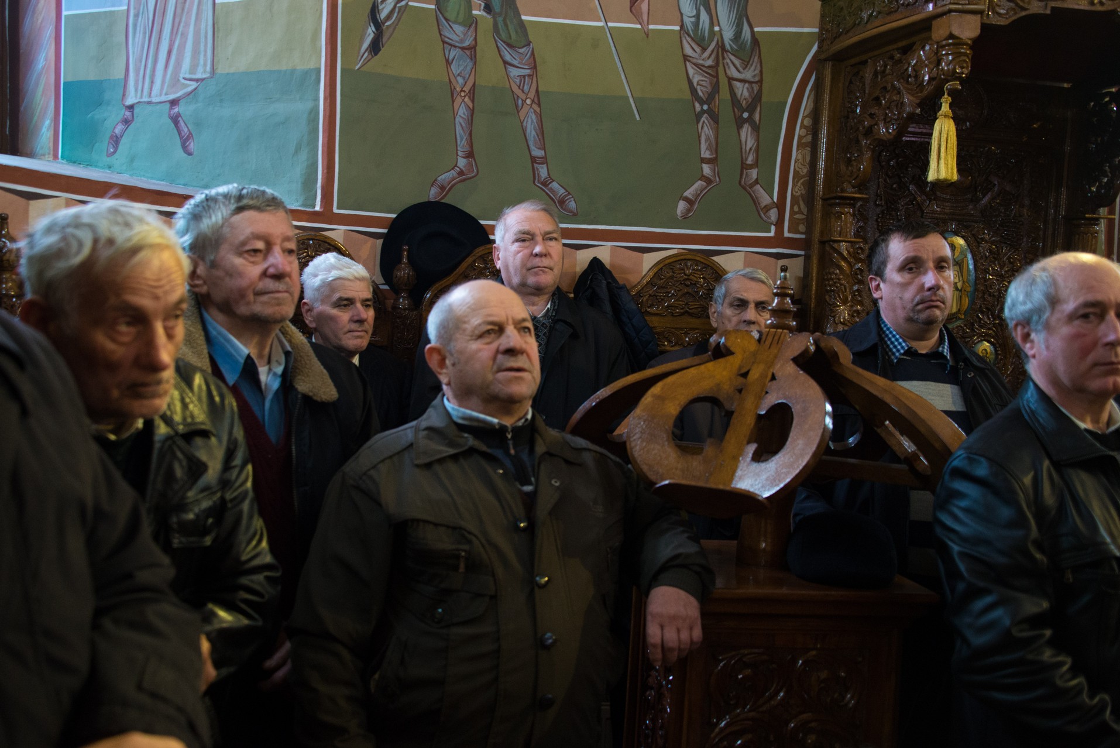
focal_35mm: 36
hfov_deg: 53.1
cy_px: 374
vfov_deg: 36.9
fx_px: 1120
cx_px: 560
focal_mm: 36
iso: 2000
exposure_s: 1/40
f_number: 4
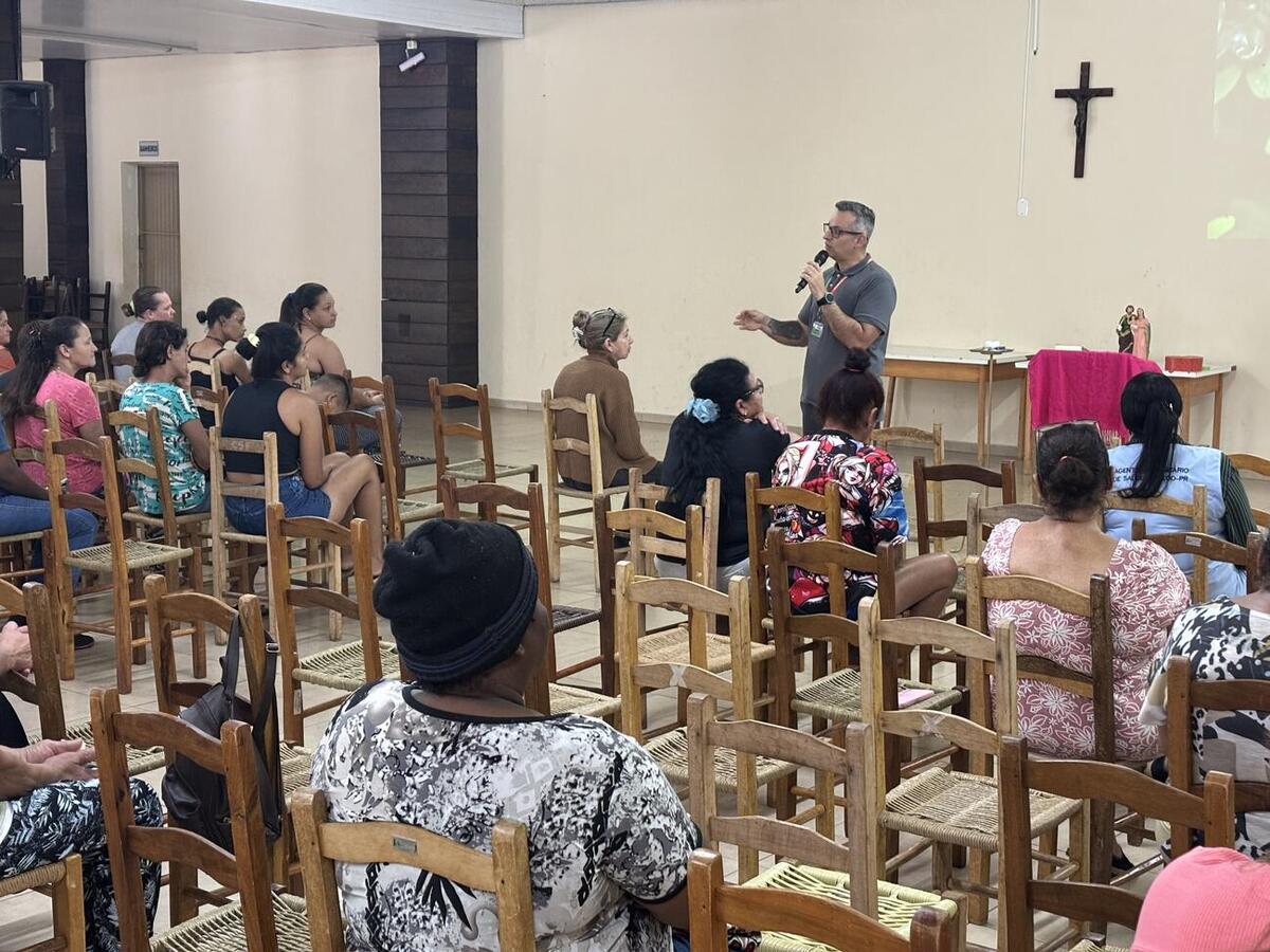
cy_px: 476
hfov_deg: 36.8
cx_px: 635
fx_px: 1908
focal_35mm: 52
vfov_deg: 28.0
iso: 250
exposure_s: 1/40
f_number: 1.6
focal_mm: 5.96
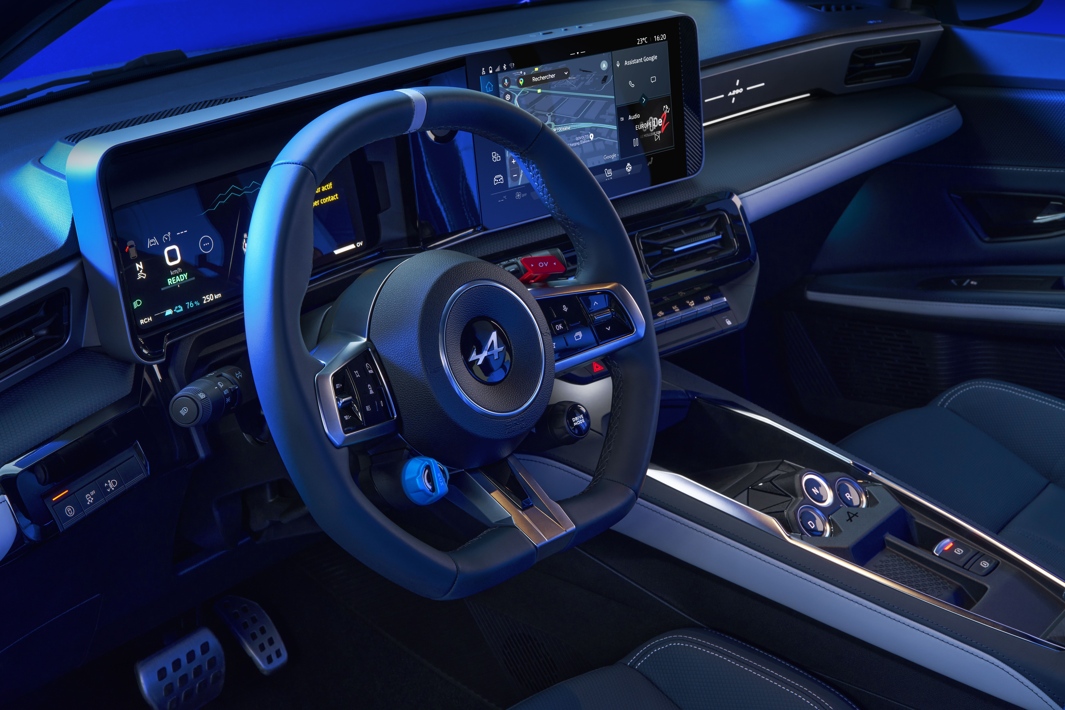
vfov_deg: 27.0
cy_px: 355
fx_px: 1479
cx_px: 532
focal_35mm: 50
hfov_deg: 39.6
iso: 320
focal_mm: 50
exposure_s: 1/1.59
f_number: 14
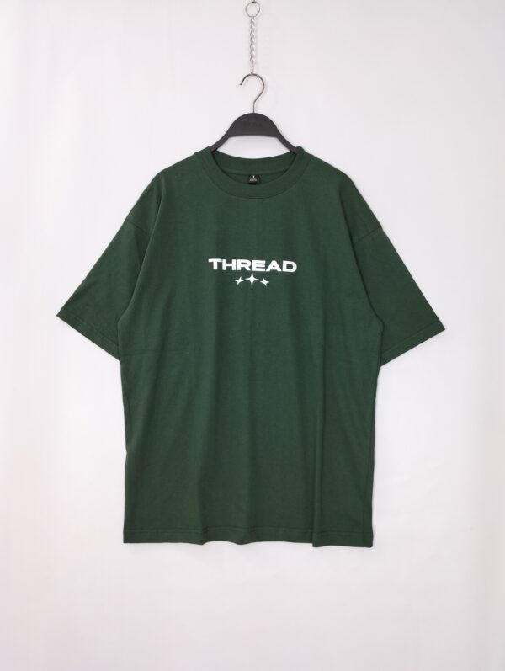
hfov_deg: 49.9
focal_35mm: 28
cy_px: 336
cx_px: 252
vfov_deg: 63.4
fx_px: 543
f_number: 1.8
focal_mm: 4.27
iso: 100
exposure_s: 1/15
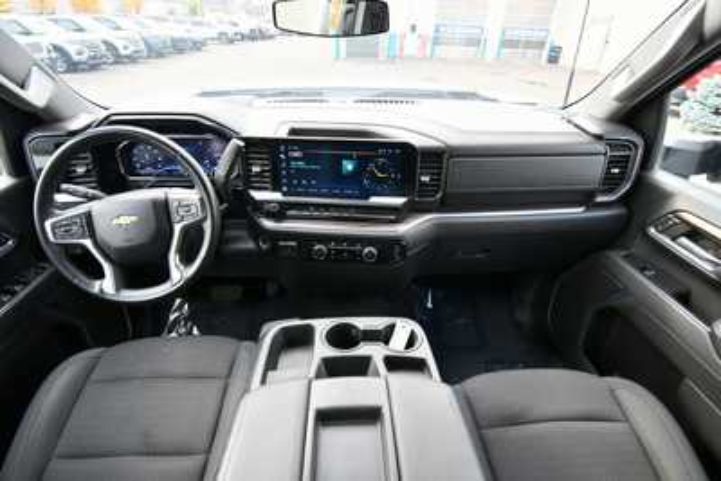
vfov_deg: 67.4
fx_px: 361
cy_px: 240
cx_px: 360
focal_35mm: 18
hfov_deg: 90.0
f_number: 4.8
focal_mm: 12
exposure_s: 1/250
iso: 800
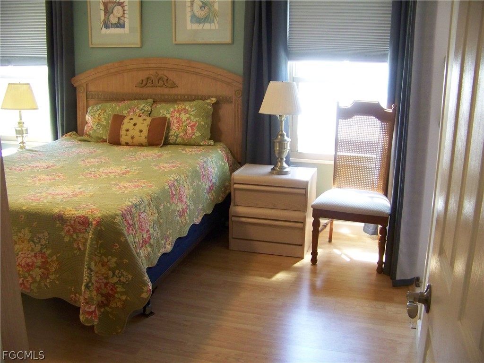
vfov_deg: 39.7
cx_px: 242
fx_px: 503
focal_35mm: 36
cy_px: 182
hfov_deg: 51.4
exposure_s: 1/30
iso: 250
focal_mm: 5.85
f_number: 2.8
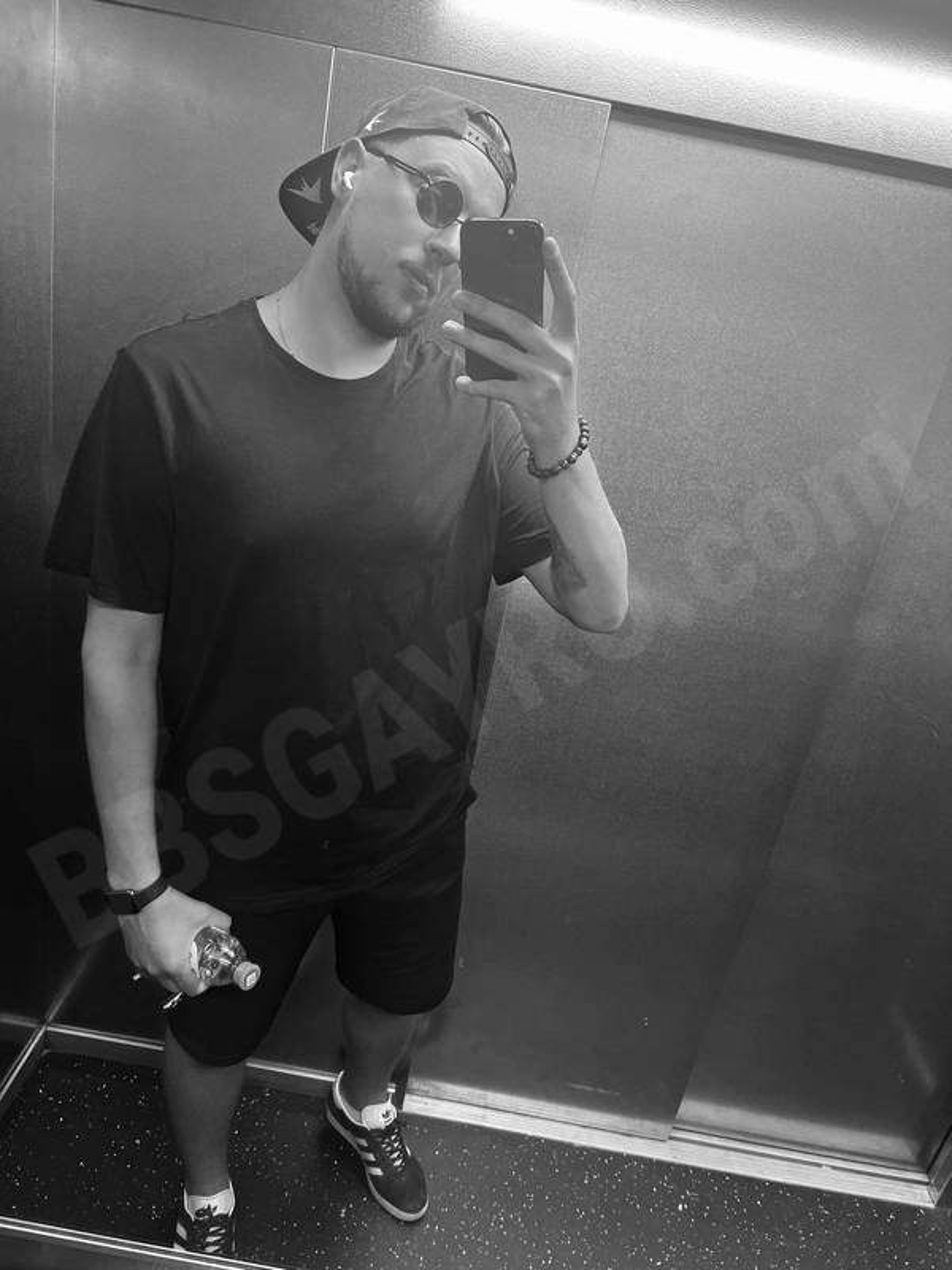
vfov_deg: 67.3
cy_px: 635
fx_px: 953
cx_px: 476
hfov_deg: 53.1
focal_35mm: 26
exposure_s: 1/115
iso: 125
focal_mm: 5.7
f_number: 1.5
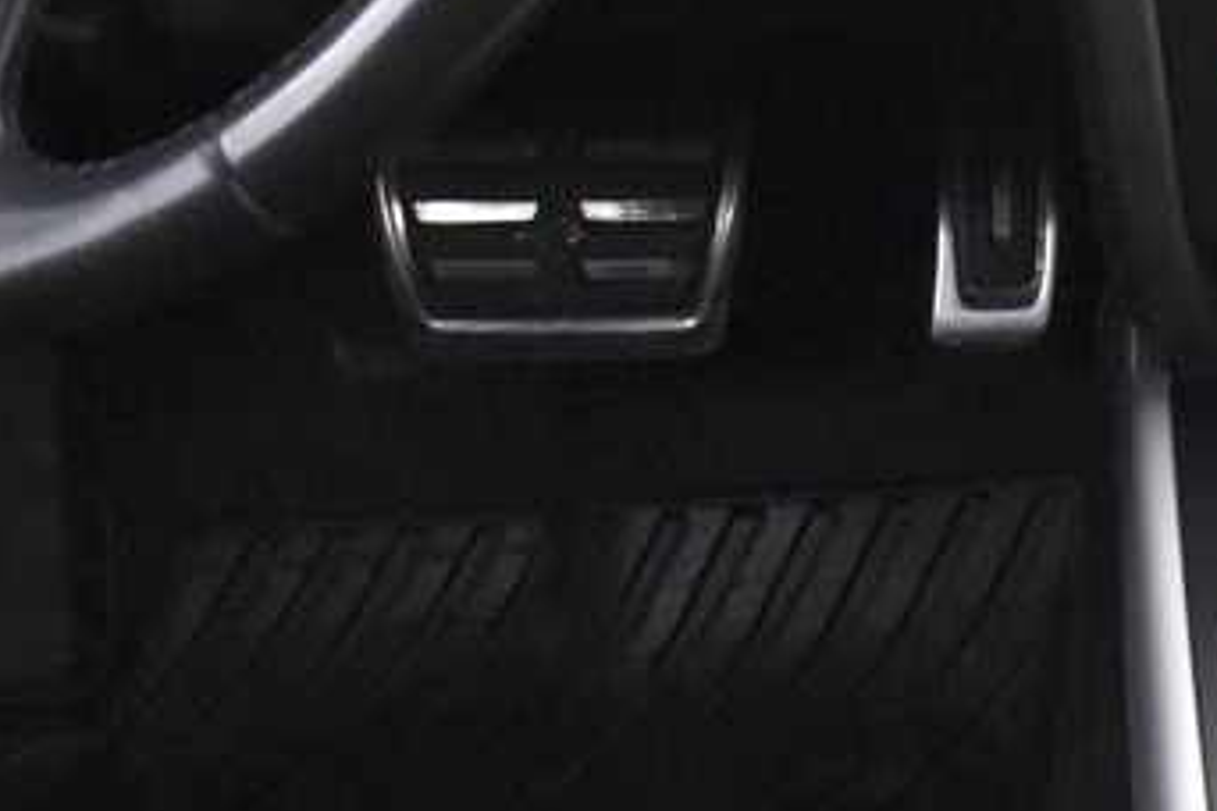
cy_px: 341
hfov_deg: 15.2
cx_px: 1594
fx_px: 4327
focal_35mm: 128
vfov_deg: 10.7
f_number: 3.5
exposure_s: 1/15
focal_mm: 18
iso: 3200
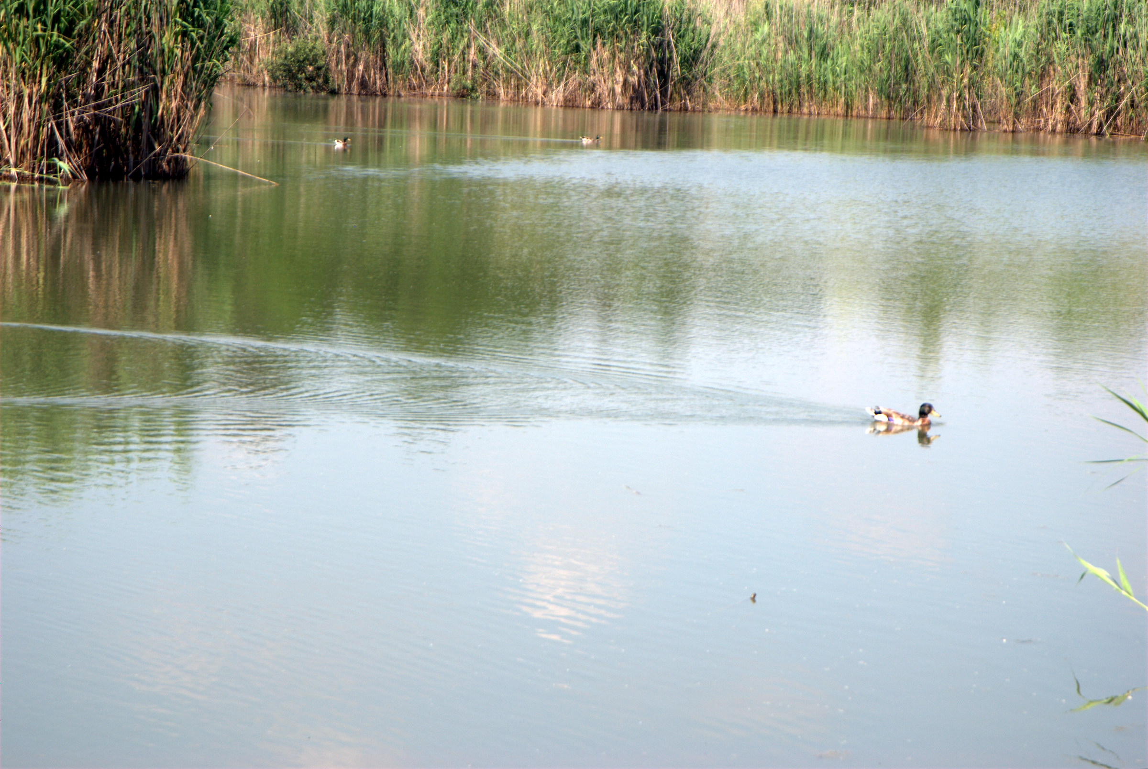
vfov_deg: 11.5
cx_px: 574
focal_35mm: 120
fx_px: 3832
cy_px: 384
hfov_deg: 17.0
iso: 100
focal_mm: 80
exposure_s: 1/400
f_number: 5.6
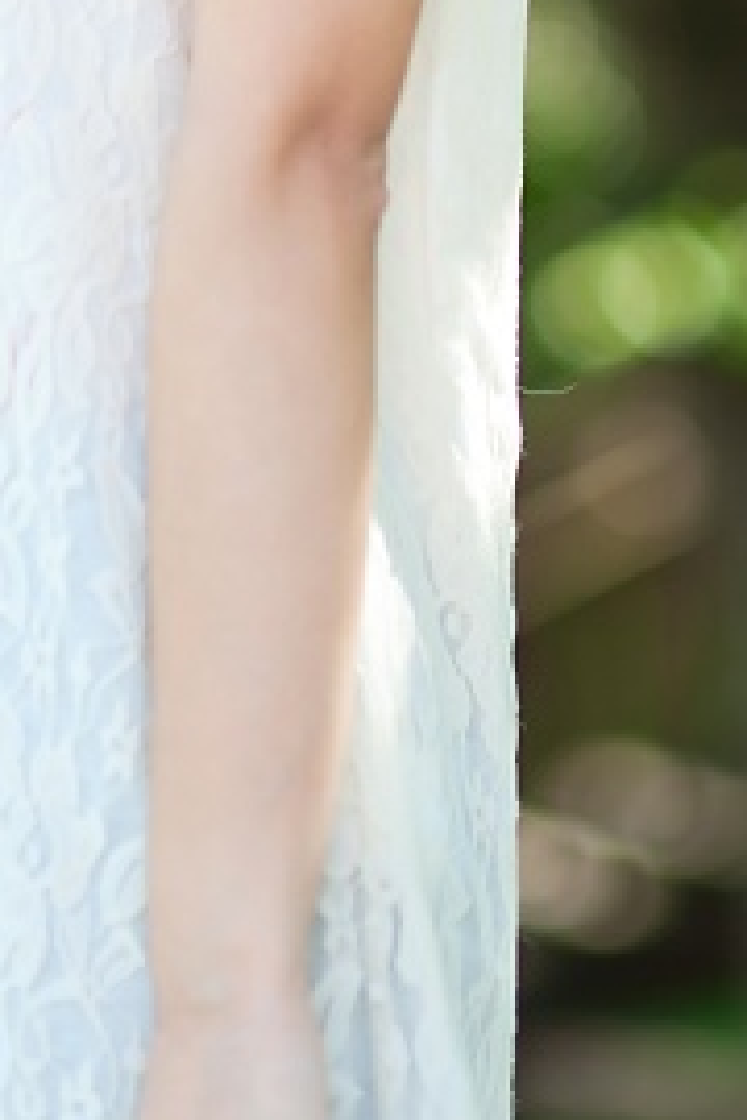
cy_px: -593
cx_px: 228
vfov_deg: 7.2
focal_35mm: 283
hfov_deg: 4.9
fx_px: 8808
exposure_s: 1/800
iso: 200
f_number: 2
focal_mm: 85
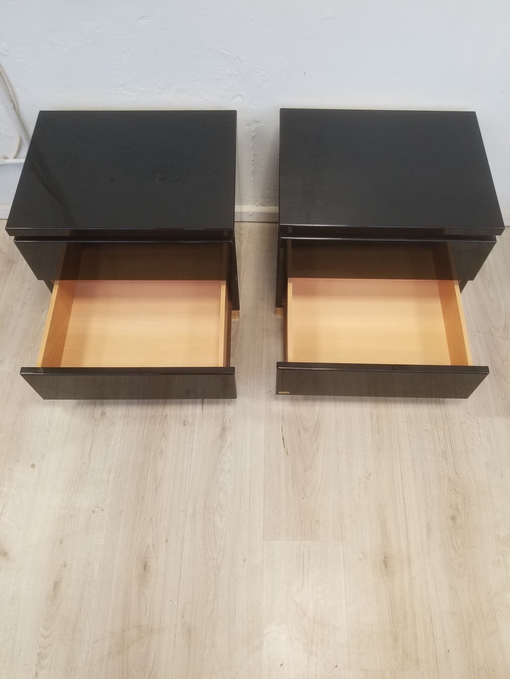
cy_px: 340
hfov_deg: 53.1
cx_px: 255
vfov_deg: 67.3
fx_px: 511
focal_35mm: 26
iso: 160
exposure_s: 1/33
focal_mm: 4.25
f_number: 1.7
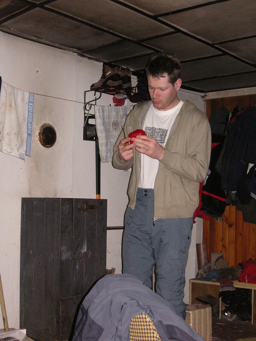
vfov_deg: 38.2
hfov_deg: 29.1
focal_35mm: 50
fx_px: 493
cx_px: 128
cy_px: 170
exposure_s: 1/45
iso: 160
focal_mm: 8.4
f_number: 3.4
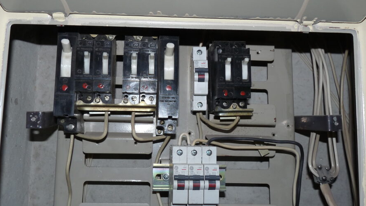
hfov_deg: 58.0
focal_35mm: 34
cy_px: 98
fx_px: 330
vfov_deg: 34.6
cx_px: 175
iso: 100
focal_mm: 4.9
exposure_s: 1/30
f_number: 4
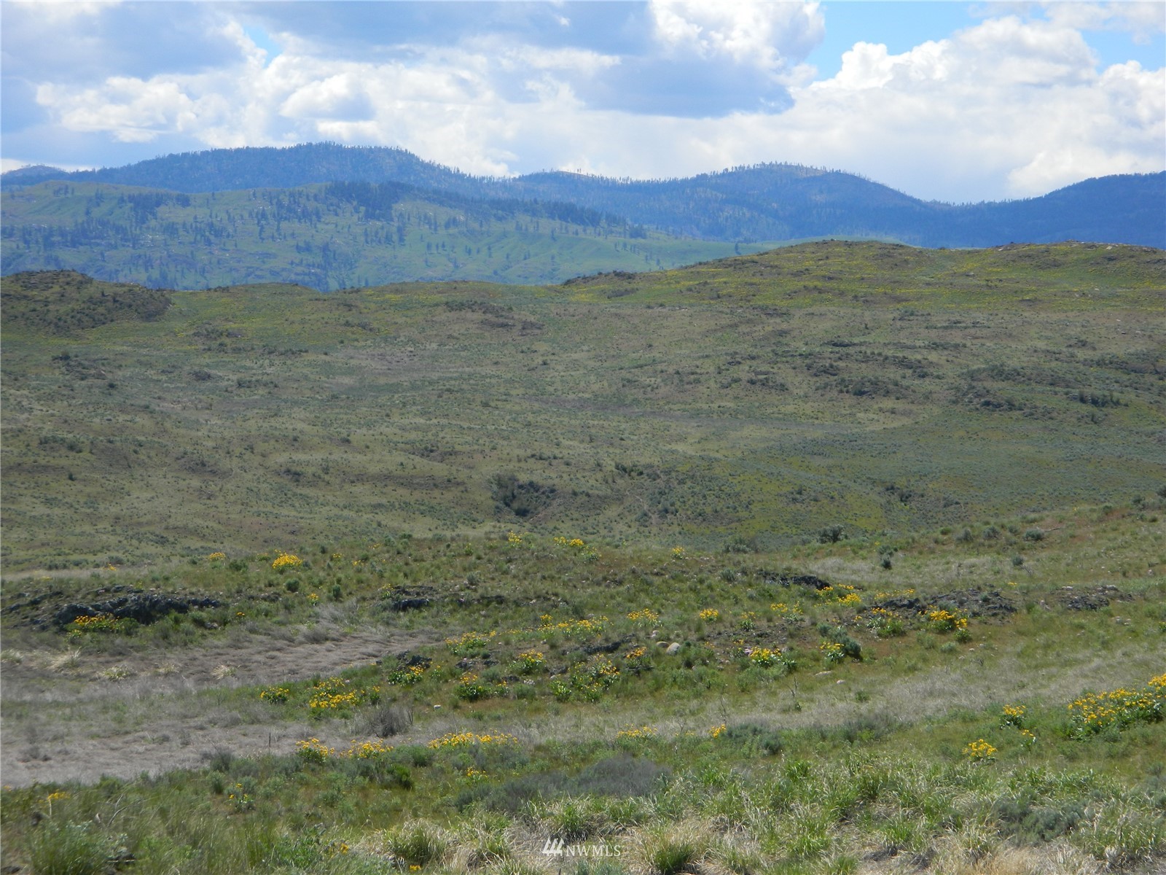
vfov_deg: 14.4
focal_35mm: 103
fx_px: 3469
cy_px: 438
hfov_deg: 19.1
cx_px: 583
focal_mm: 18.6
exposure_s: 1/640
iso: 80
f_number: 4.5
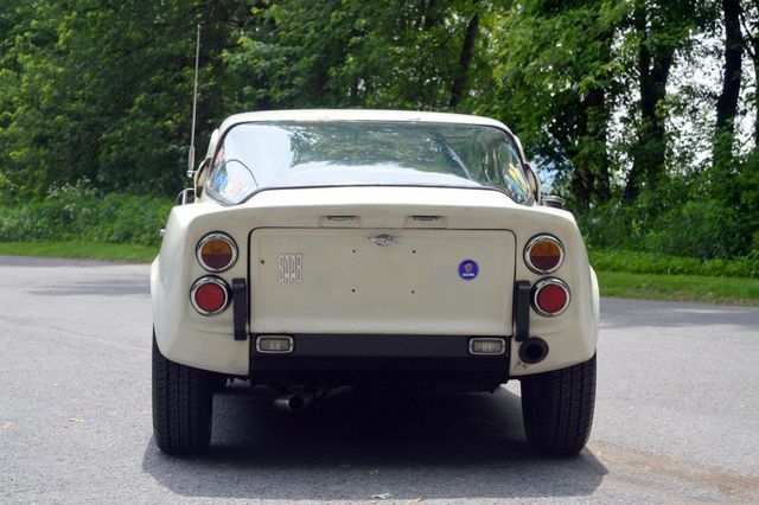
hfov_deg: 24.6
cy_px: 252
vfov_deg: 16.5
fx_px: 1738
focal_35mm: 82
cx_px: 380
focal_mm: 55
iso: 100
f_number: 6.3
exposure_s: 1/160
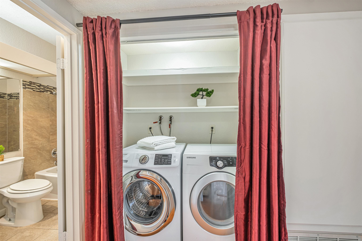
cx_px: 181
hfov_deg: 100.4
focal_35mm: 15
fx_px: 151
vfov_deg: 77.3
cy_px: 120
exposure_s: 1/2
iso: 160
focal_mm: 10
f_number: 8
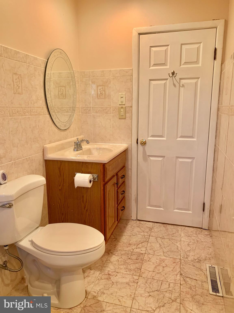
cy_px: 156
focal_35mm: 26
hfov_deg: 53.1
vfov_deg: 67.3
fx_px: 234
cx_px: 117
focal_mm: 4.25
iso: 100
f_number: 1.8
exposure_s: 1/60
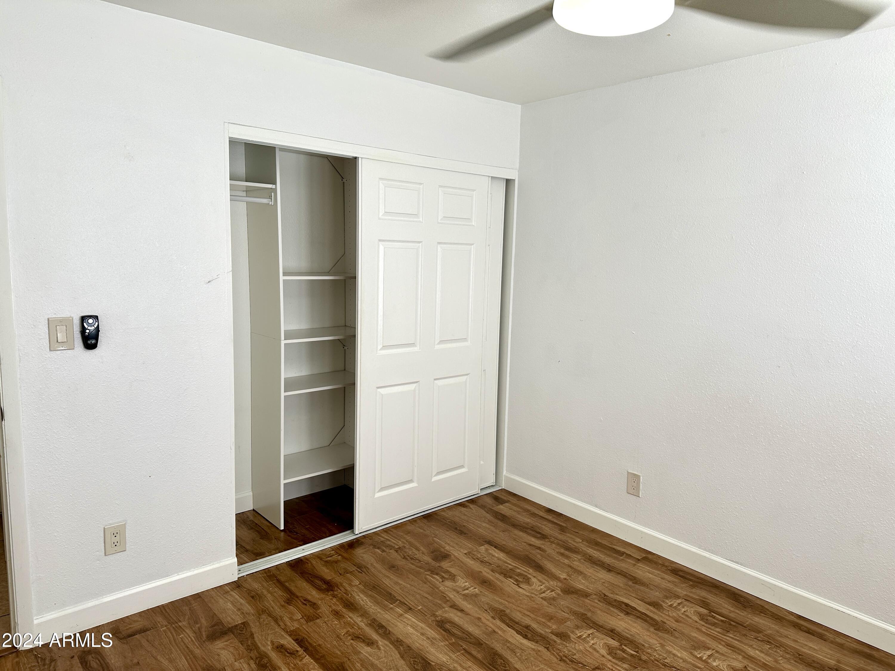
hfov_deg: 71.6
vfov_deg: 56.8
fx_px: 621
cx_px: 448
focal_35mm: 24
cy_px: 336
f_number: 1.78
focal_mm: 6.86
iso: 80
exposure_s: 1/120
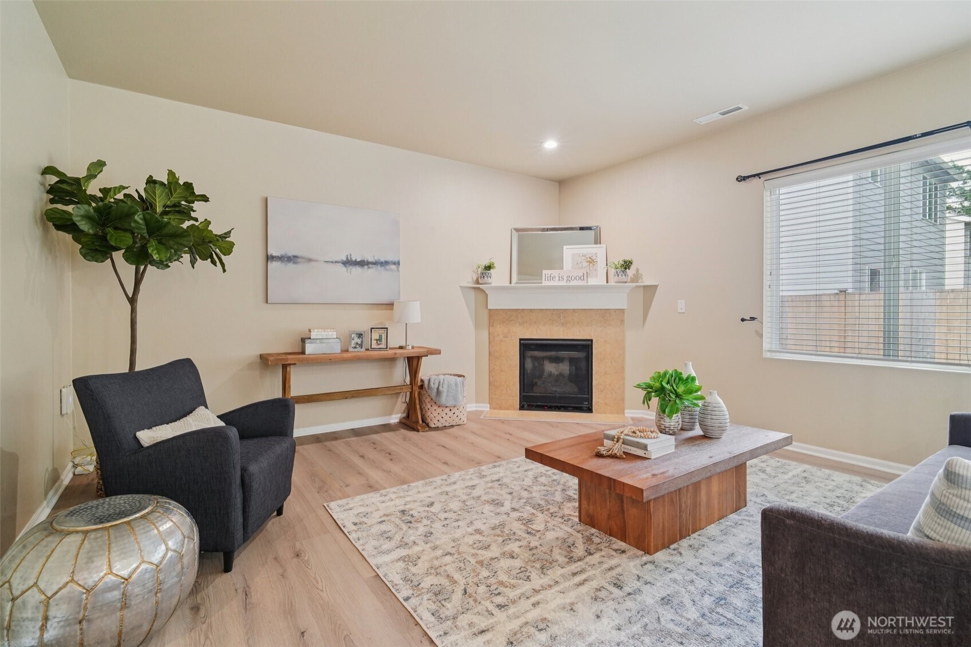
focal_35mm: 16
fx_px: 431
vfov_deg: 73.7
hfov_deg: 96.7
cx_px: 486
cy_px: 324
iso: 1600
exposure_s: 1/10
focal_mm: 16
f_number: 8
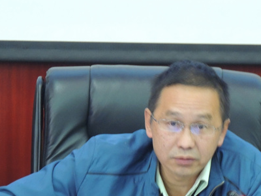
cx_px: 136
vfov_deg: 2.4
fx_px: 4614
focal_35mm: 612
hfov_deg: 3.2
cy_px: 131
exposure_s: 1/5
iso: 800
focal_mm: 62.4
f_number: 4.8
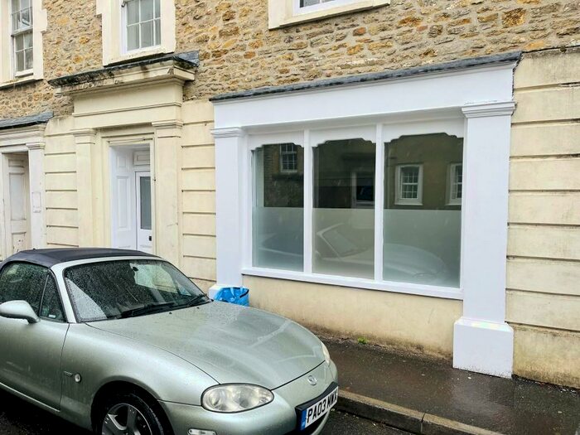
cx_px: 290
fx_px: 436
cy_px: 218
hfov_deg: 67.3
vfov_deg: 53.1
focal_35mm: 26
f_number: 1.6
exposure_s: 1/545
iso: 32
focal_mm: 5.1
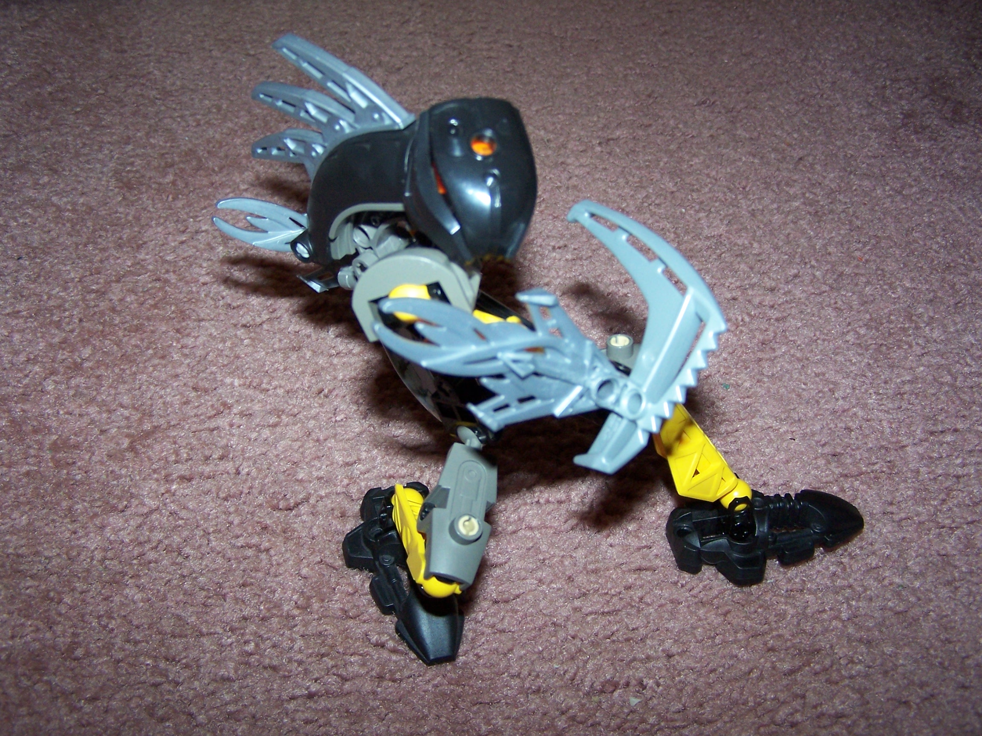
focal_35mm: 38
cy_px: 368
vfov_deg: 37.7
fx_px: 1078
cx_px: 491
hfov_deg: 49.0
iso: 140
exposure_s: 1/60
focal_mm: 6.3
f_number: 2.8
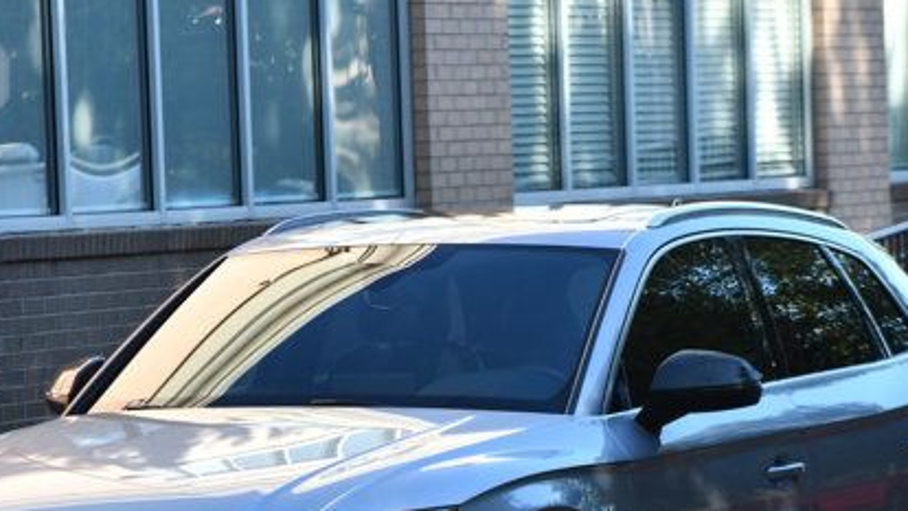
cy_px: 448
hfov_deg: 8.7
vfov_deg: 4.9
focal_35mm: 248
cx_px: 406
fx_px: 5972
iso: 250
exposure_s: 1/250
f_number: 5.6
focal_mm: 102
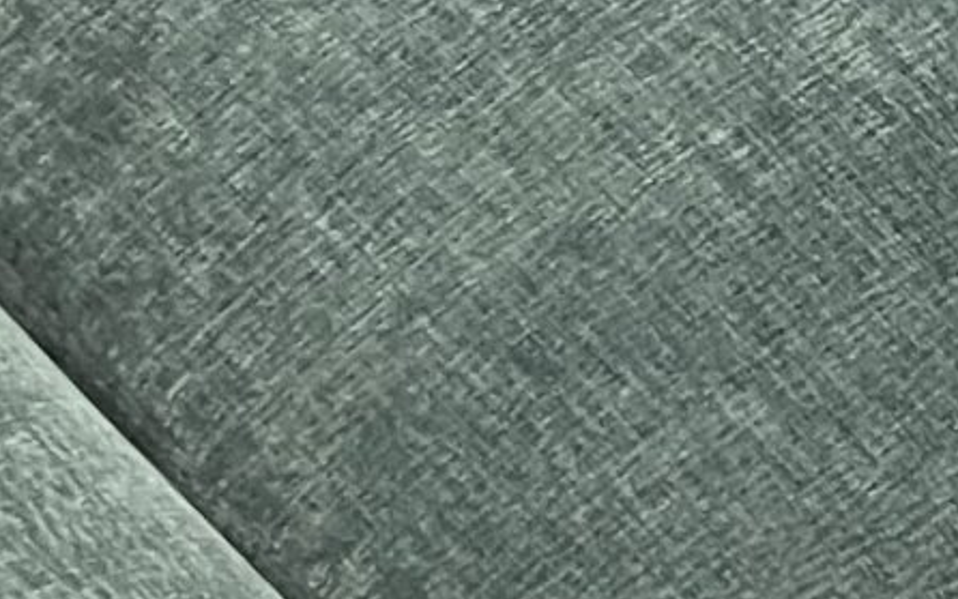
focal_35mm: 152
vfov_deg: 8.3
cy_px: -449
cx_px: 857
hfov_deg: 13.6
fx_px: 3970
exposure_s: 1/60
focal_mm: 5.1
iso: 500
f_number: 1.6
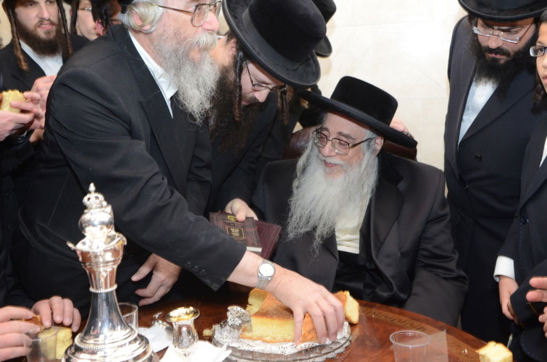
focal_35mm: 39
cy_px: 181
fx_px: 591
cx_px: 274
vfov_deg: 34.1
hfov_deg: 49.6
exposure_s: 1/80
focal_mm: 26
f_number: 5
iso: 1000
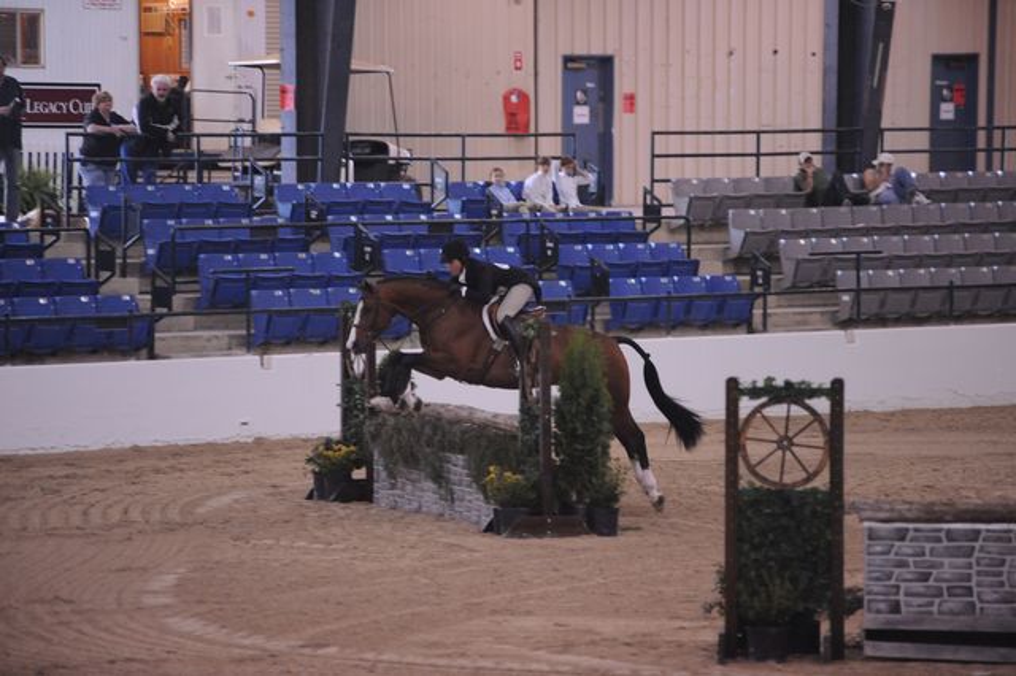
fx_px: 5641
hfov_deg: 10.3
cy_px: 338
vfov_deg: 6.9
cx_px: 508
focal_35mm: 200
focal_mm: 200
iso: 5000
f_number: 2.8
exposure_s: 1/400
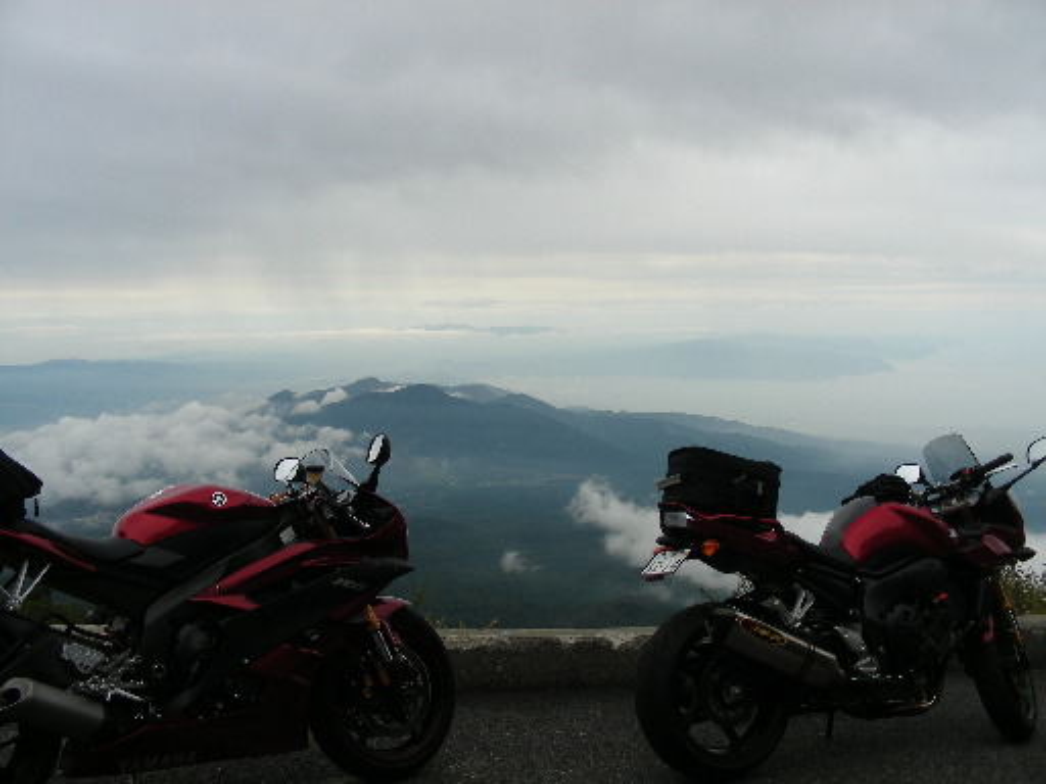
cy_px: 392
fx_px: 1148
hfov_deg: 49.0
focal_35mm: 38
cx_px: 523
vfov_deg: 37.7
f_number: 4
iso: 50
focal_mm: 6.3
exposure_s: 1/205
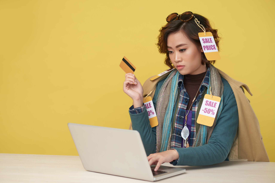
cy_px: 92
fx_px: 650
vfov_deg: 16.1
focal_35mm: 85
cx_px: 138
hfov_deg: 23.9
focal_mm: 85
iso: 140
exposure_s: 1/125
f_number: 3.3
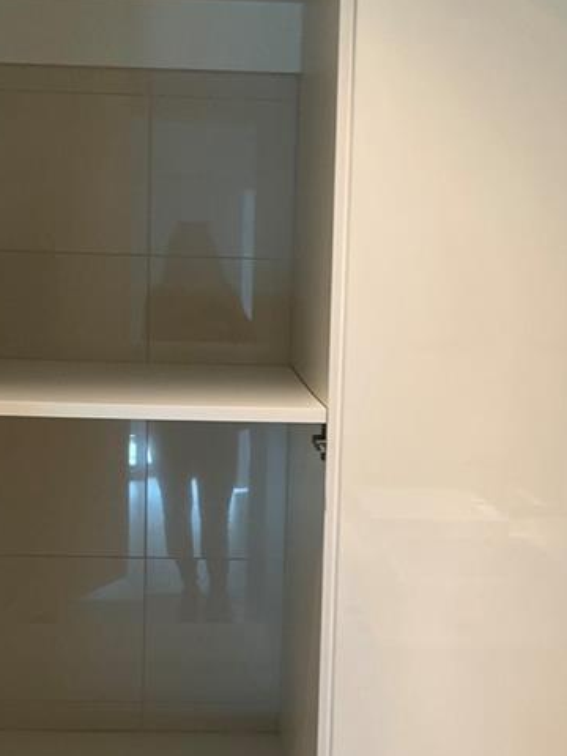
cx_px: 285
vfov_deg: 29.7
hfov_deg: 22.6
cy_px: 485
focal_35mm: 65
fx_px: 1420
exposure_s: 1/60
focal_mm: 5.1
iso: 64
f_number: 1.6
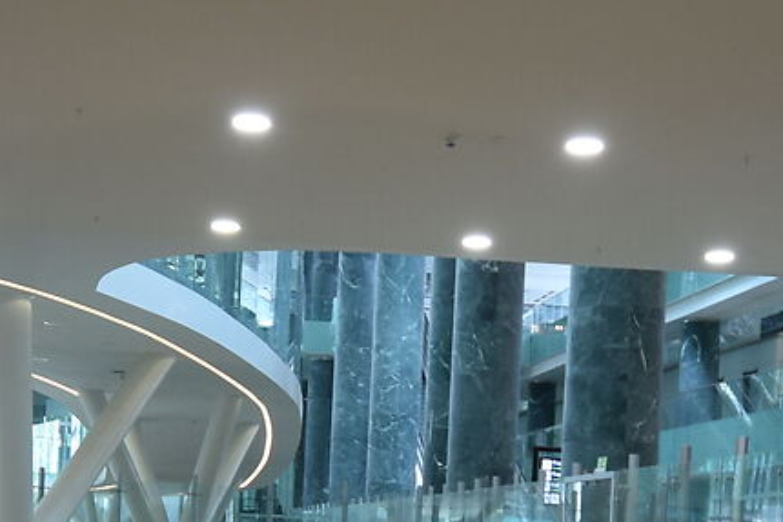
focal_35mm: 67
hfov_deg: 29.9
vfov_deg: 19.4
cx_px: 290
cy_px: 582
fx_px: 1458
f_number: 4.5
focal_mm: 12
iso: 360
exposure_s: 1/13
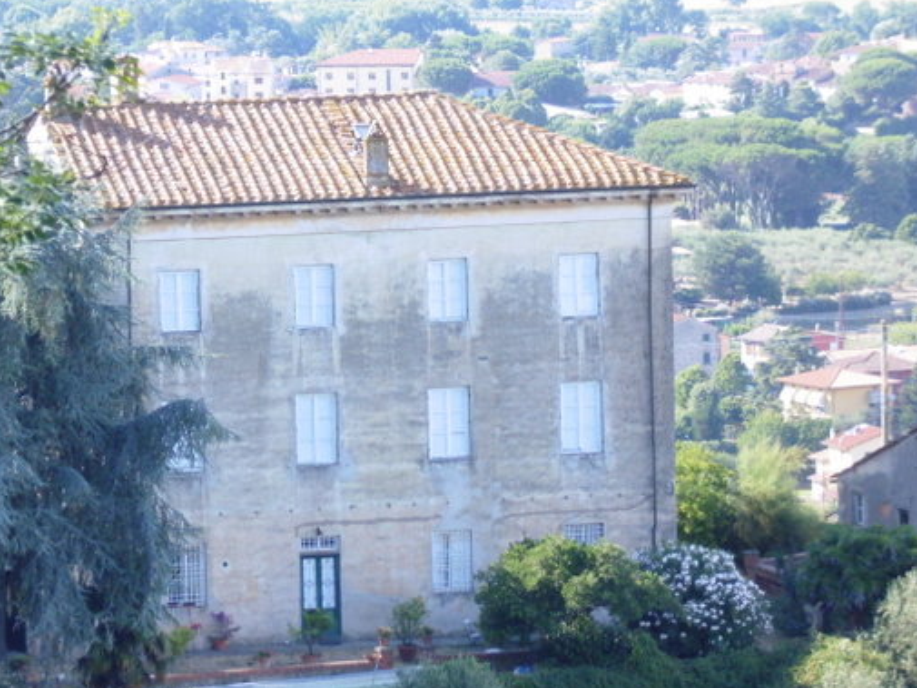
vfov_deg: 5.0
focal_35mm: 296
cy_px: 329
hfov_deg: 6.7
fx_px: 7843
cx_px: 287
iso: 160
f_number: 5.4
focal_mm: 34.3
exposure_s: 1/200
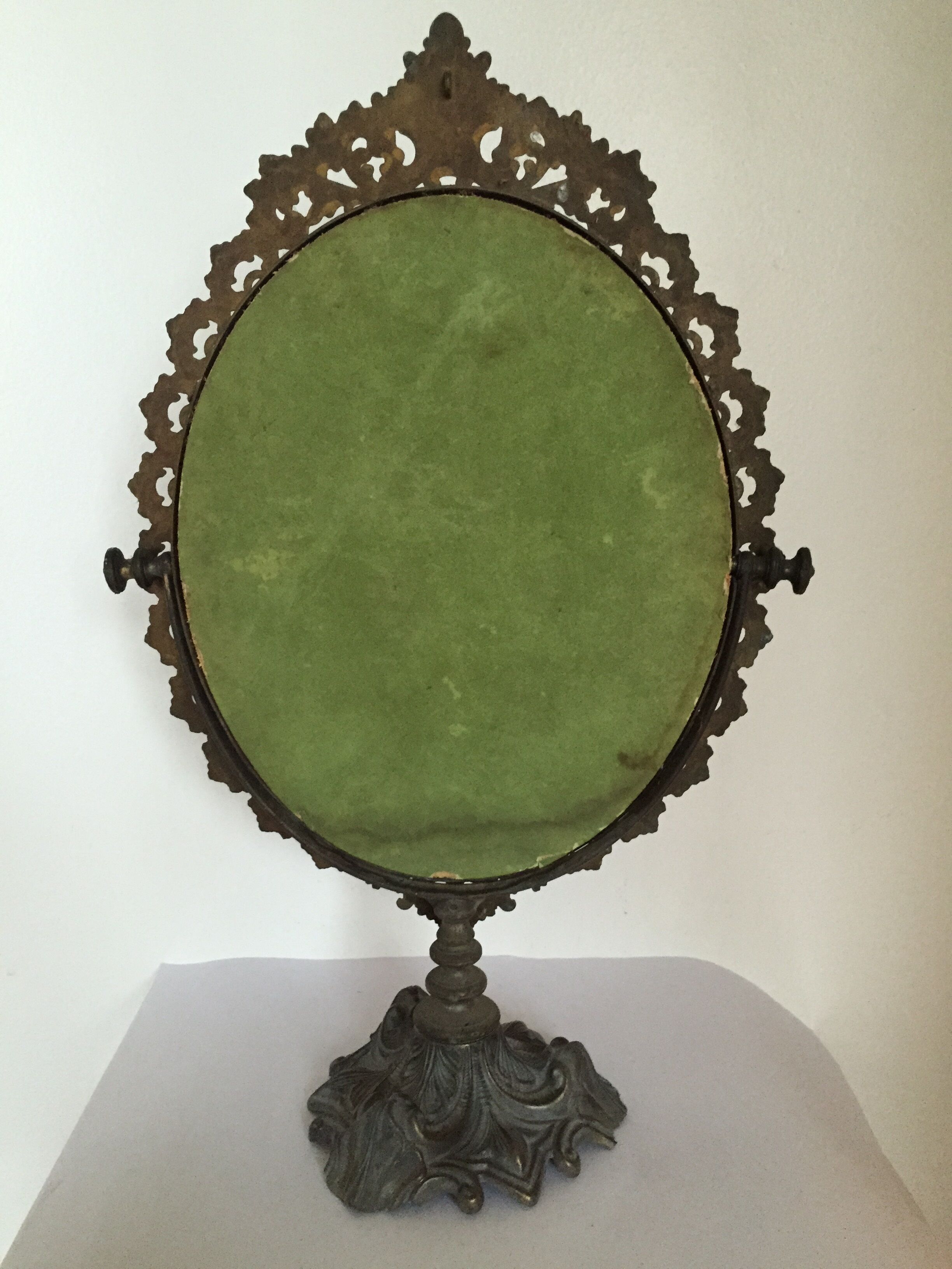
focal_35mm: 29
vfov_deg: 61.7
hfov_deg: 48.2
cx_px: 476
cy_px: 634
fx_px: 1063
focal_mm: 4.15
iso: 250
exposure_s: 1/30
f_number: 2.2
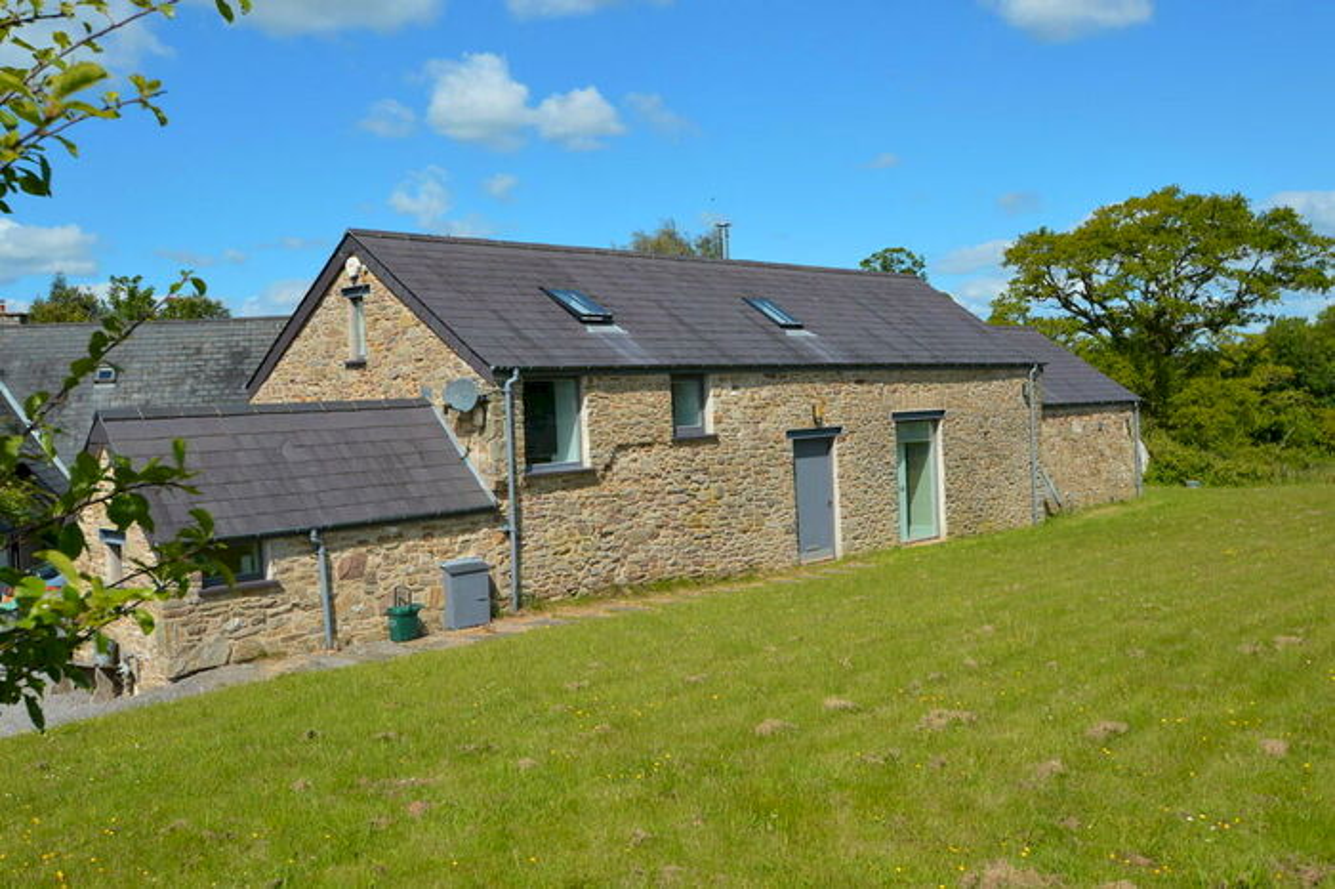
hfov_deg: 57.2
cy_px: 444
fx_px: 1223
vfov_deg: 39.9
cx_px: 668
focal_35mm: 33
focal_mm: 22
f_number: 8
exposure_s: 1/250
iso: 100
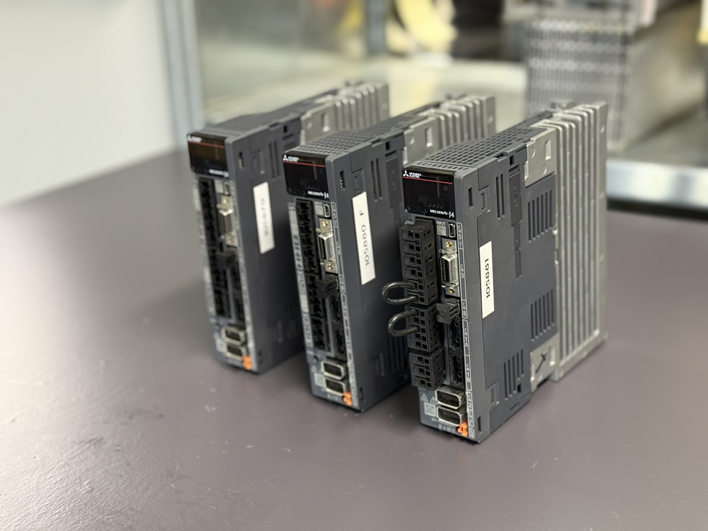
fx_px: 982
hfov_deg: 39.7
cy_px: 266
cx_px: 354
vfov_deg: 30.3
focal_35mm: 48
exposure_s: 1/33
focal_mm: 6.76
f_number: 1.78
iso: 250
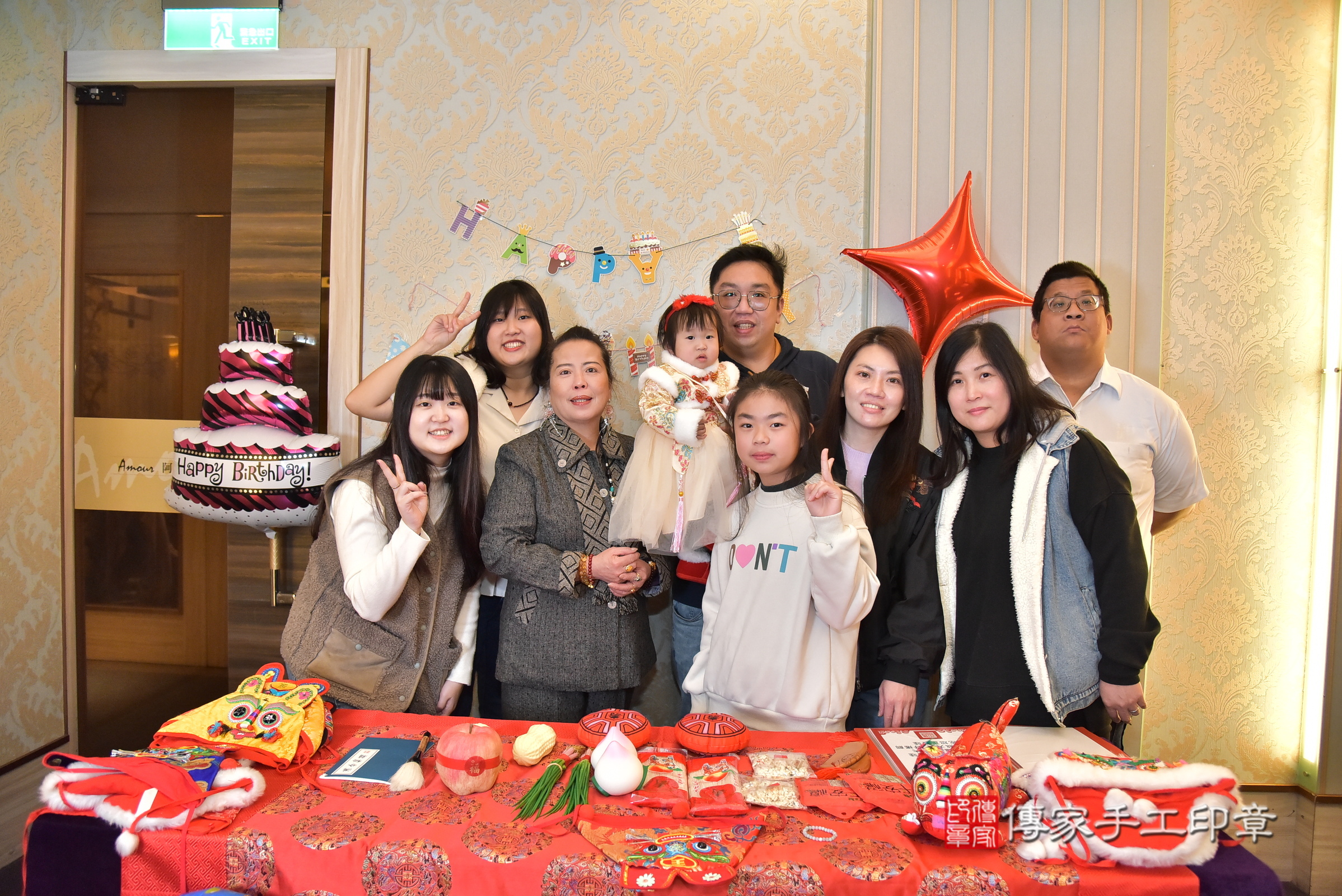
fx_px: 895
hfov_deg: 73.7
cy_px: 448
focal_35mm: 24
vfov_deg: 53.2
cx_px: 671
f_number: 4.5
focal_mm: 24
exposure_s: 1/160
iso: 3200
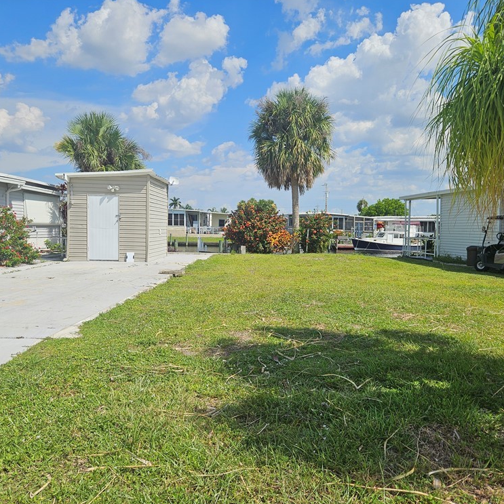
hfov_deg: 57.2
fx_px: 461
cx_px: 270
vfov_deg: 57.3
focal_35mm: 28
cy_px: 253
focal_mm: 5.4
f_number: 1.8
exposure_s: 1/3160
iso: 25
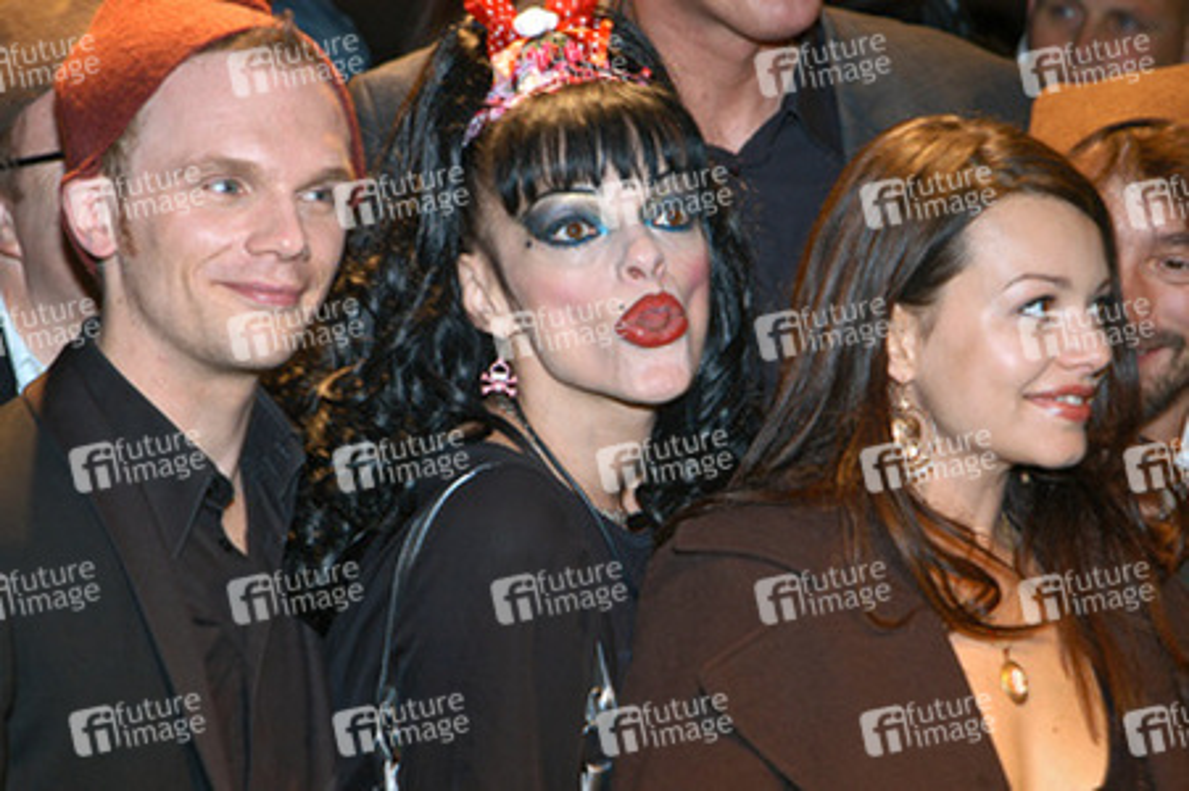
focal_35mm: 123
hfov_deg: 16.7
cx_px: 594
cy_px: 396
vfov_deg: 11.1
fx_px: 4059
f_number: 6.3
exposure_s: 1/60
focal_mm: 82
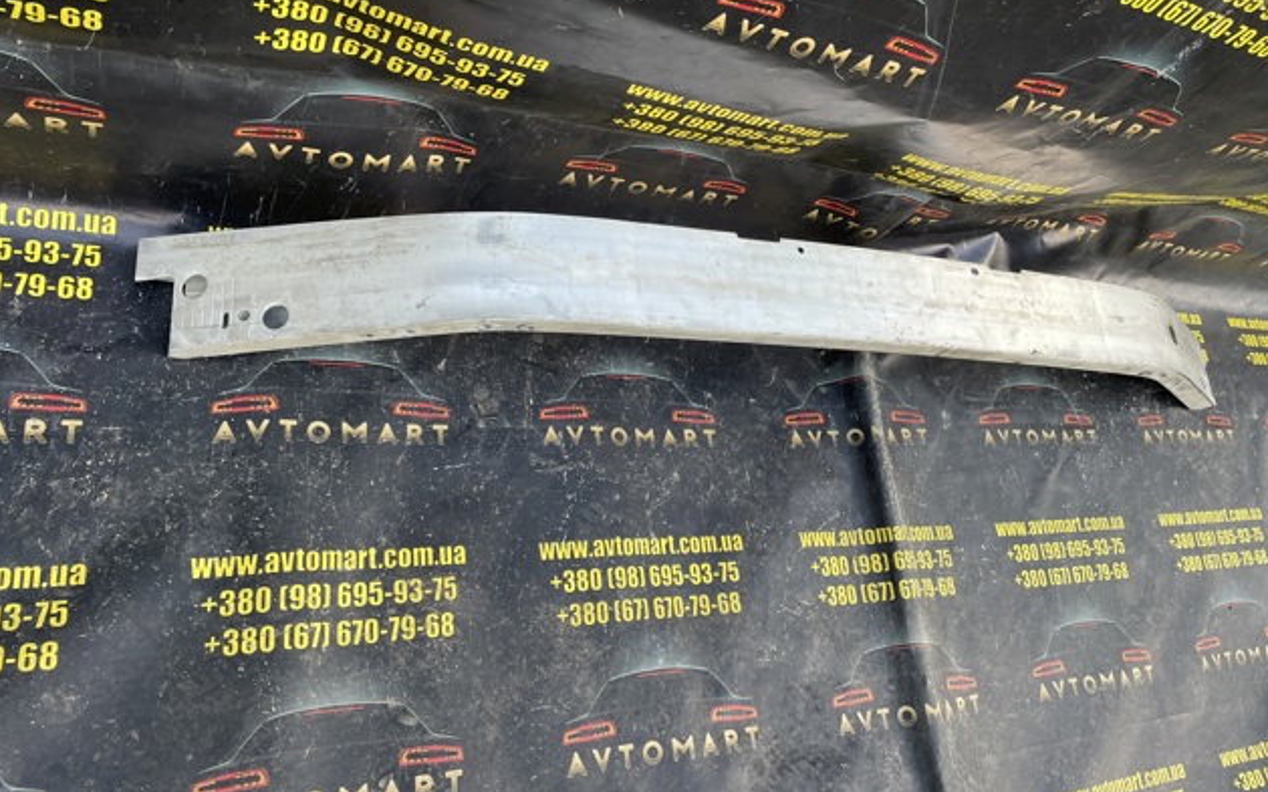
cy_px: 325
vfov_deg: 44.3
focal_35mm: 28
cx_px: 641
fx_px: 968
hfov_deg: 66.5
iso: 64
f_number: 1.6
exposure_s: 1/121
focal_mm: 4.2
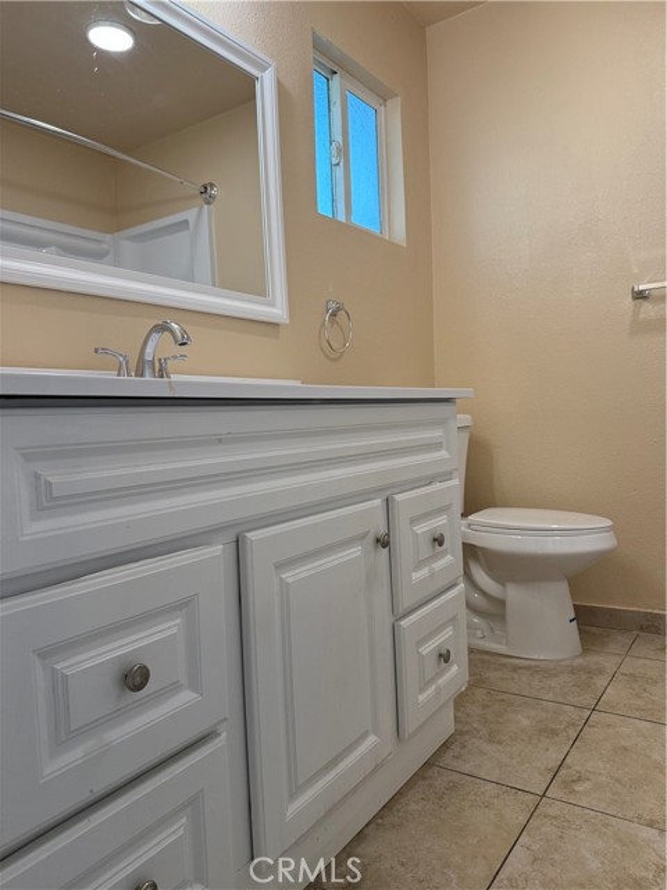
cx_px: 334
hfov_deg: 56.8
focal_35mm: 24
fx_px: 617
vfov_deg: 71.6
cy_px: 445
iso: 160
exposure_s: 1/224
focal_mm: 6.76
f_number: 1.78
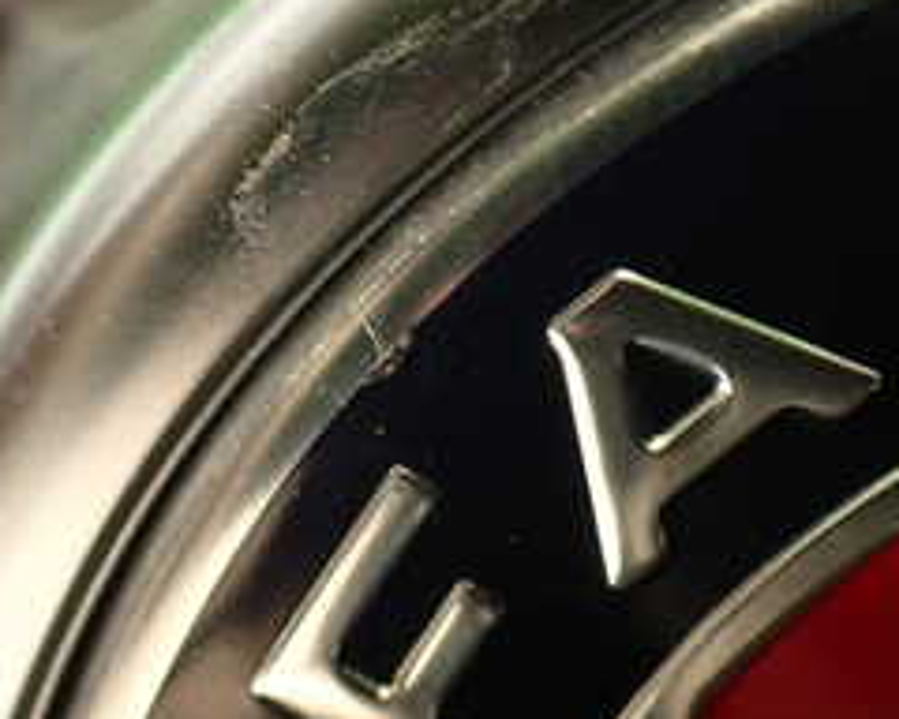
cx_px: 554
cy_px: 49
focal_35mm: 78
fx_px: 2075
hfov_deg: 24.4
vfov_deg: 19.2
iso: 200
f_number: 2.4
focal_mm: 5.79
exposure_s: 1/30
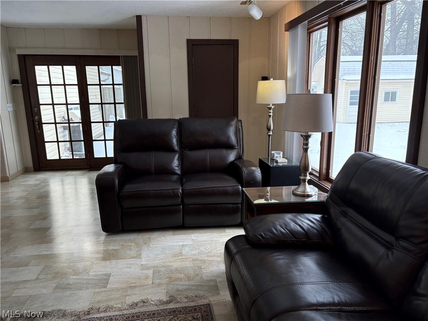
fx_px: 321
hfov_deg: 67.3
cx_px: 214
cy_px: 160
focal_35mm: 26
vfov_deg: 53.1
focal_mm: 5.96
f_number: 1.6
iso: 125
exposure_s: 1/222
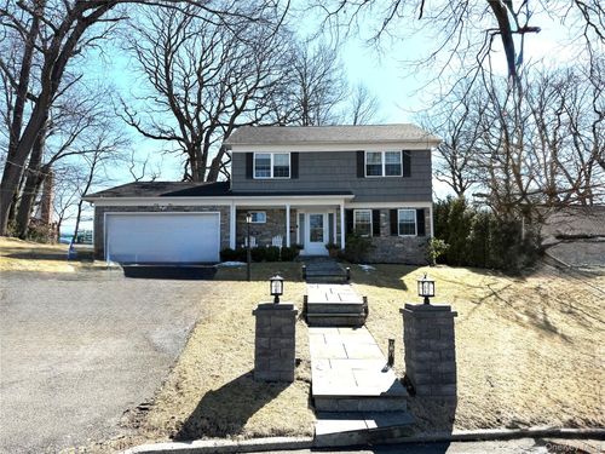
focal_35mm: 24
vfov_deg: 56.8
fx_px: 419
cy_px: 227
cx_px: 302
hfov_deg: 71.6
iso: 80
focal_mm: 6.76
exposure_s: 1/3145
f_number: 1.78
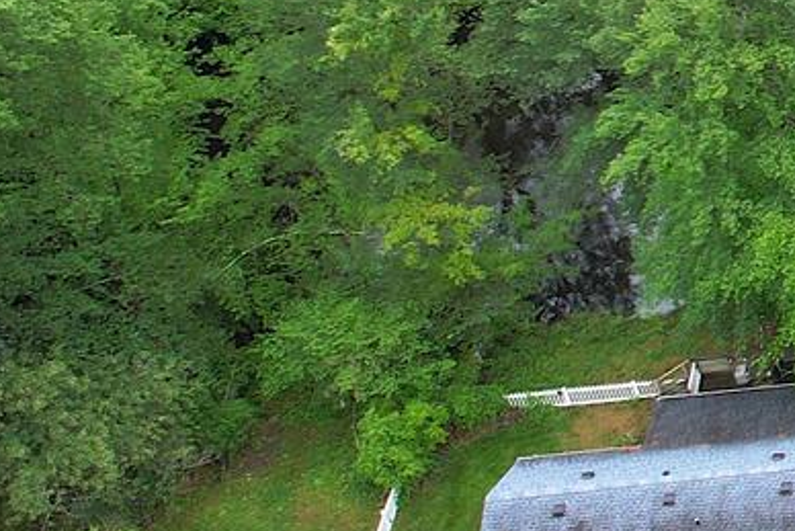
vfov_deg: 11.6
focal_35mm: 116
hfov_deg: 13.7
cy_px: -104
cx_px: 1793
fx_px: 2562
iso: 100
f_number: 2.8
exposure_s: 1/320
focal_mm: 8.38
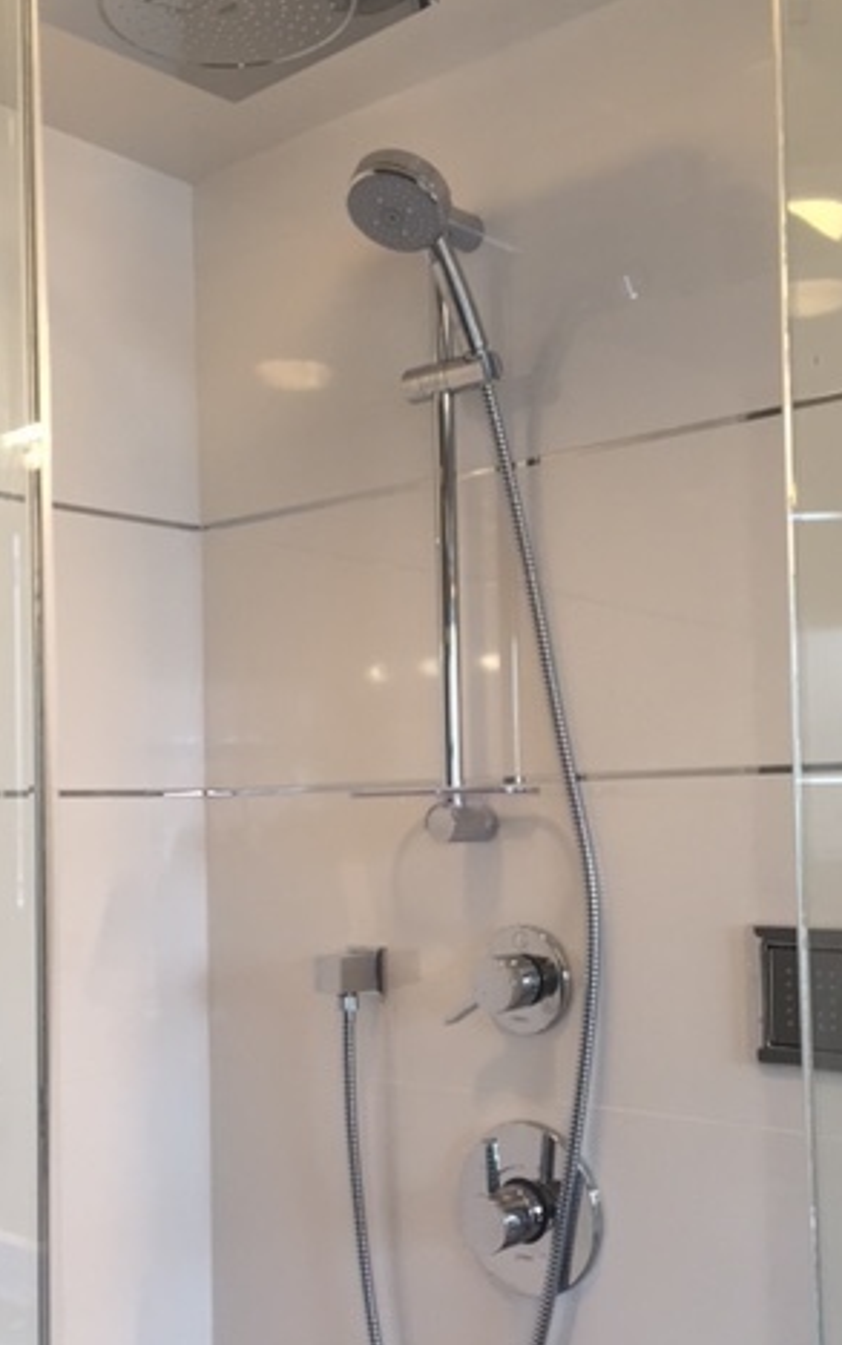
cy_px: 759
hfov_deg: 30.6
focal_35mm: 42
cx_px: 394
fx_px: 1540
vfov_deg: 47.1
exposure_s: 1/30
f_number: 2.2
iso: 64
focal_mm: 4.15
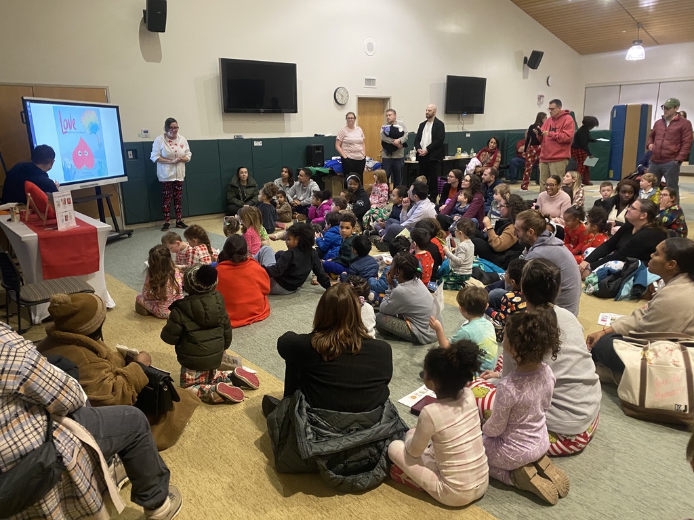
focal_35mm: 26
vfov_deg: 53.1
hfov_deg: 67.3
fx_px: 521
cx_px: 347
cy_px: 260
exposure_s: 1/40
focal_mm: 4.25
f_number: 1.8
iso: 500
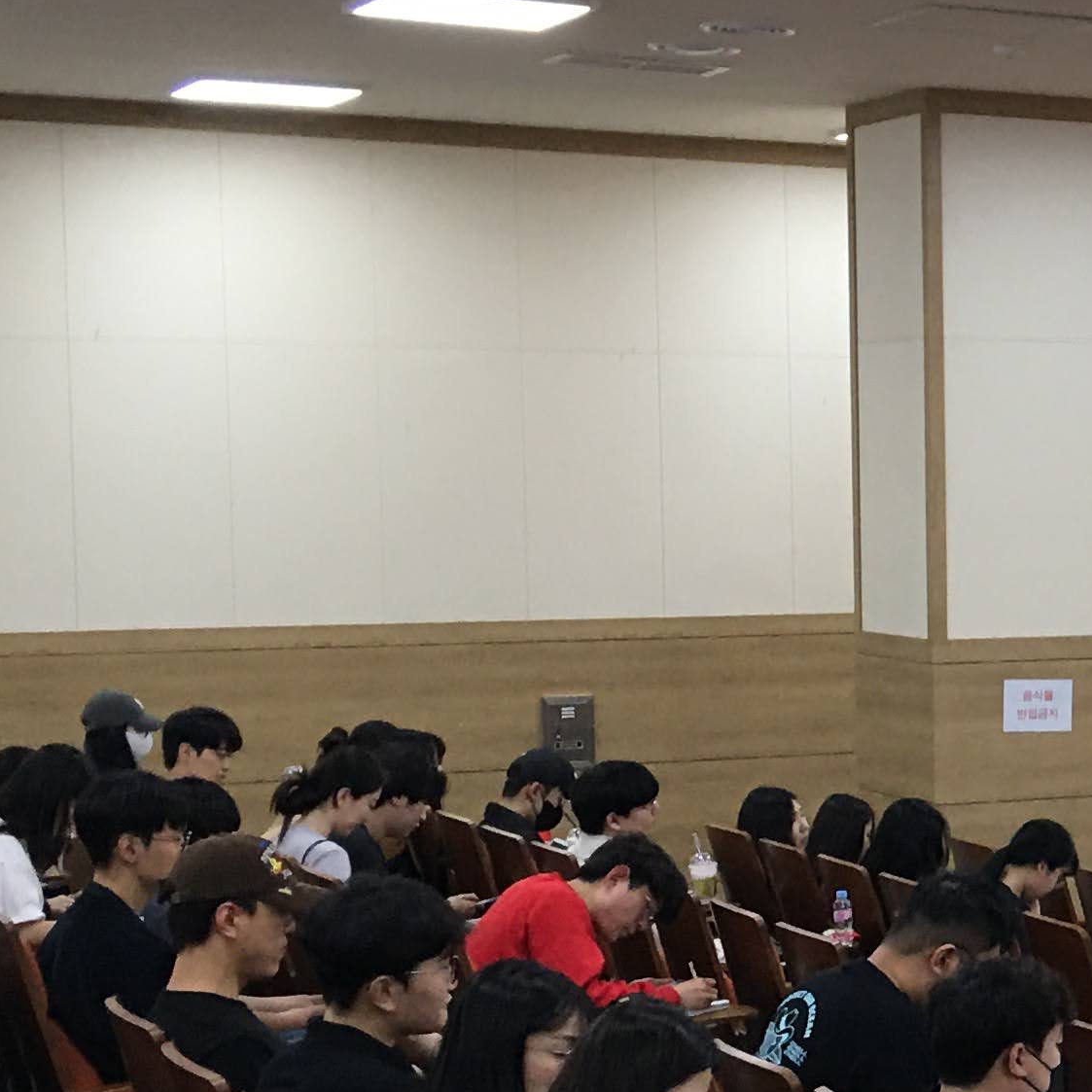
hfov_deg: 17.0
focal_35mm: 92
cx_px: 1647
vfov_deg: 18.8
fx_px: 3284
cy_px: 705
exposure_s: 1/30
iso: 40
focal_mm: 4.15
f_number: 2.2
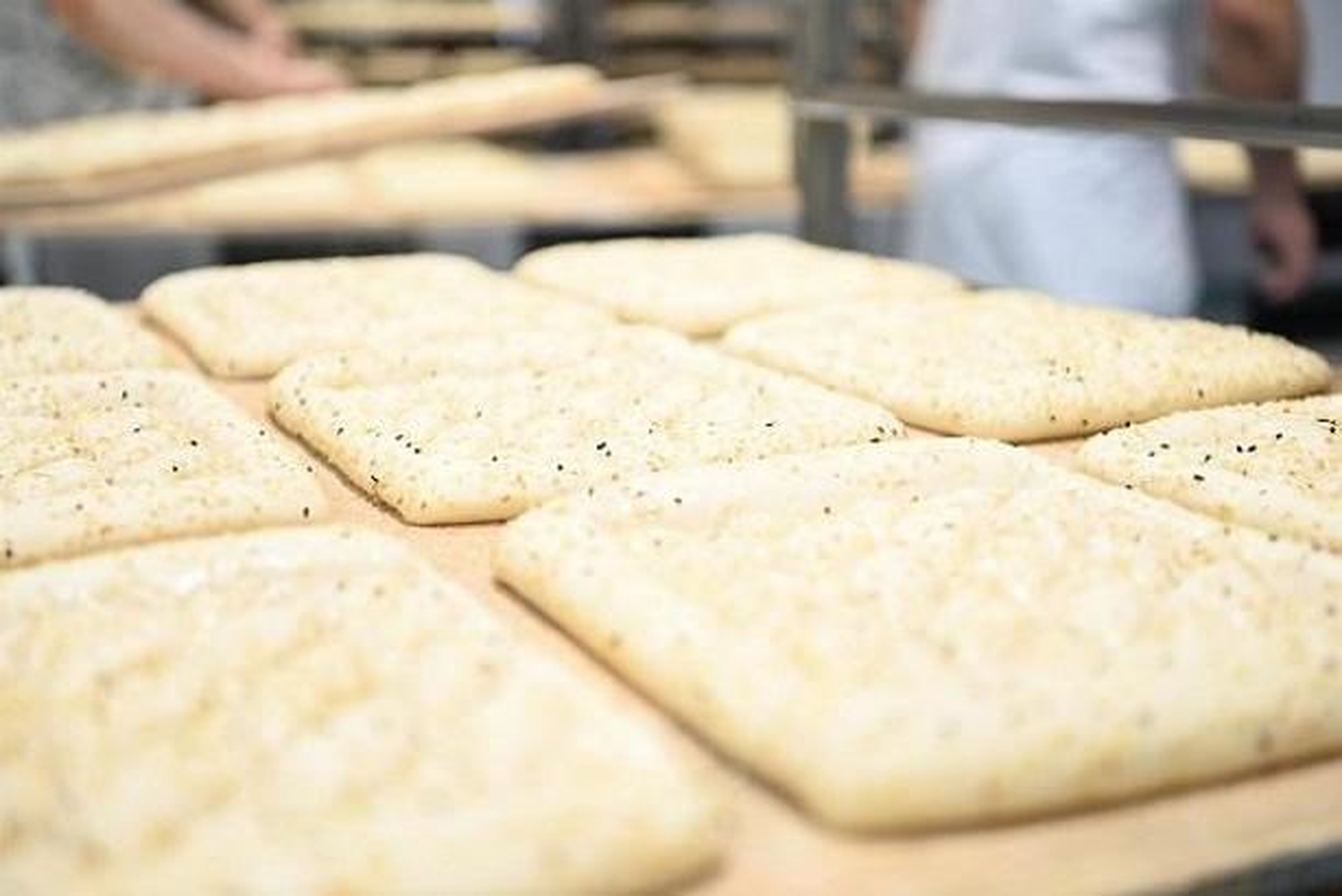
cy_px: 448
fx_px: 1865
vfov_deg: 27.0
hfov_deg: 39.6
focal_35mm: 50
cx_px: 671
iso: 1600
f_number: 2.8
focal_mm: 50
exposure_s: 1/125
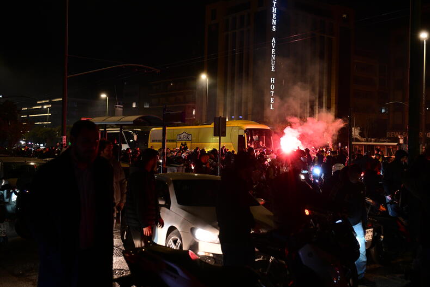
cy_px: 135
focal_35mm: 40
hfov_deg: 48.4
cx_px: 236
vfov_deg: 33.4
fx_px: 478
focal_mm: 35
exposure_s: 1/125
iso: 1600
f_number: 2.8
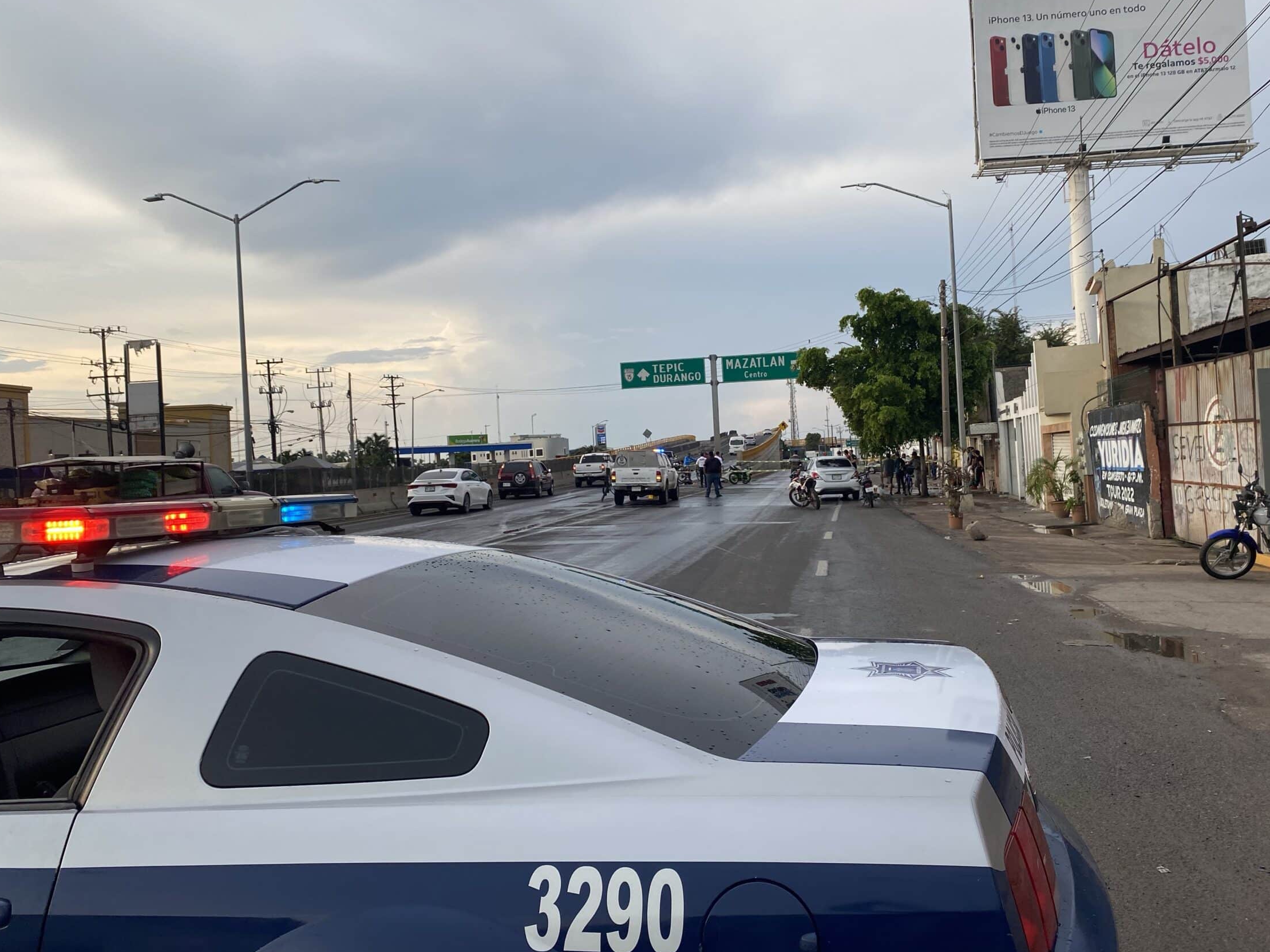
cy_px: 442
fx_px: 1101
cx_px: 698
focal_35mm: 30
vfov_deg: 46.8
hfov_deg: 59.8
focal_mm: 4.25
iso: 32
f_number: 1.8
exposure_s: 1/493
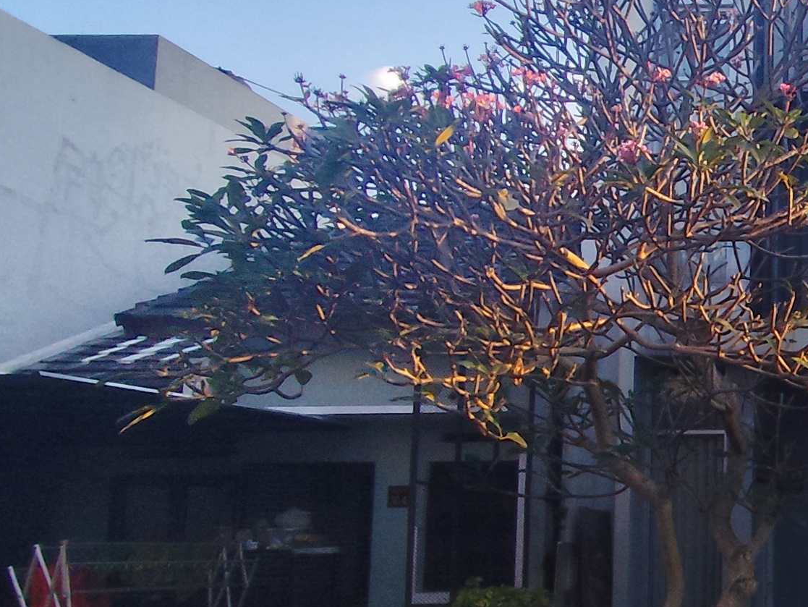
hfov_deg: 30.7
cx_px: 1076
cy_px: 414
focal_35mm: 47
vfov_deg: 30.6
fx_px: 1098
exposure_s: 1/483
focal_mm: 1.65
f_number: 2.2
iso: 50
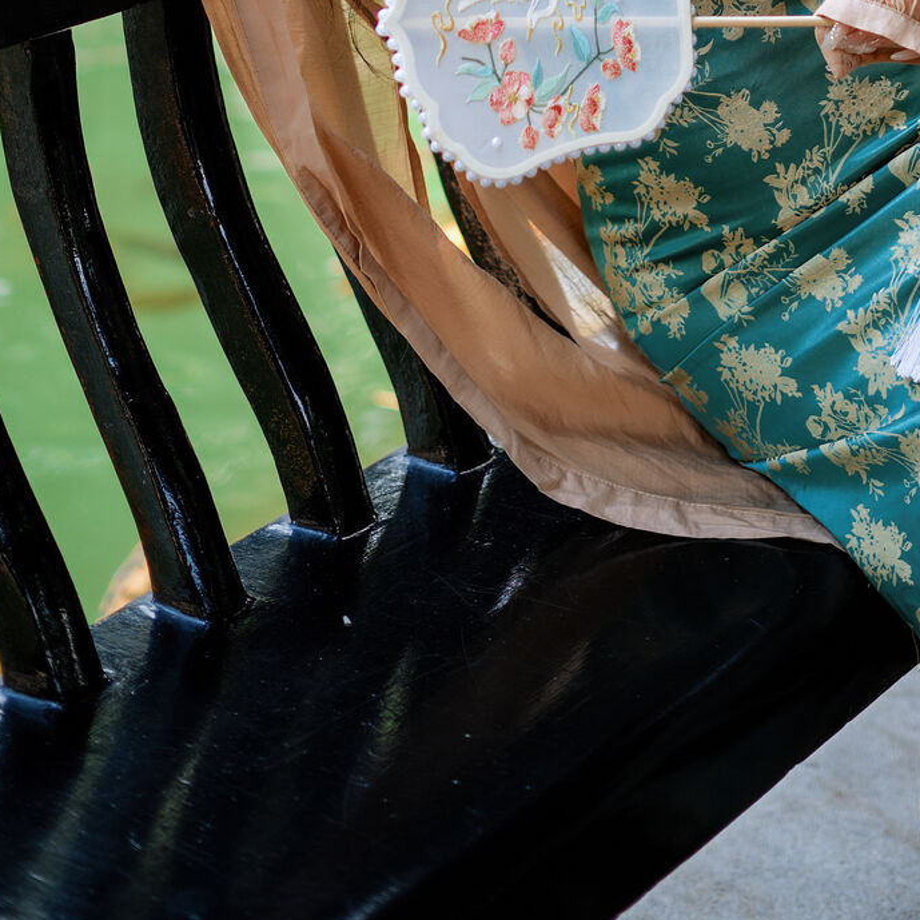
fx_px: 3338
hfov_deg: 15.6
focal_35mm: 111
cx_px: 654
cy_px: -233
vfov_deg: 15.1
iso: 100
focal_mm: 50
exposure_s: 1/320
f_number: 2
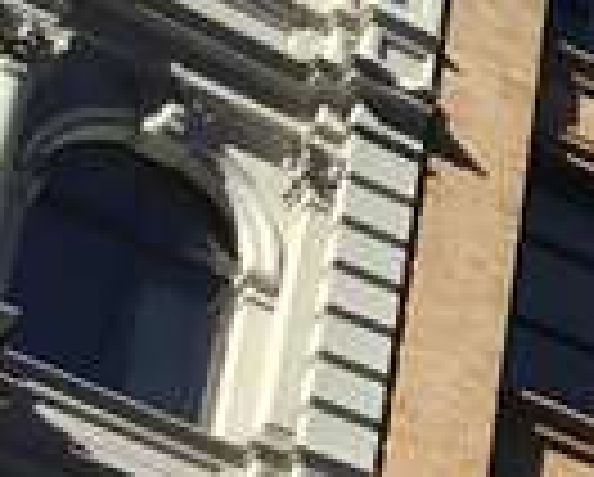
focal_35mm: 183
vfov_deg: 8.4
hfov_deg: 9.6
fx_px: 3222
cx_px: 1287
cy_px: 513
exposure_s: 1/1664
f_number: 2.4
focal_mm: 3.3
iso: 25
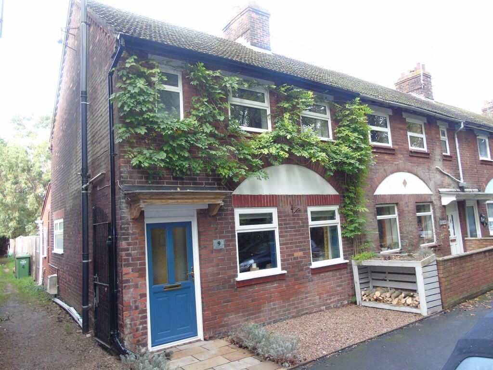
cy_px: 185
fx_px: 356
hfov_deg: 69.4
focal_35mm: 25
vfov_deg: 54.9
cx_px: 246
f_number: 3.4
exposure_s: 1/40
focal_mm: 4.4
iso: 80
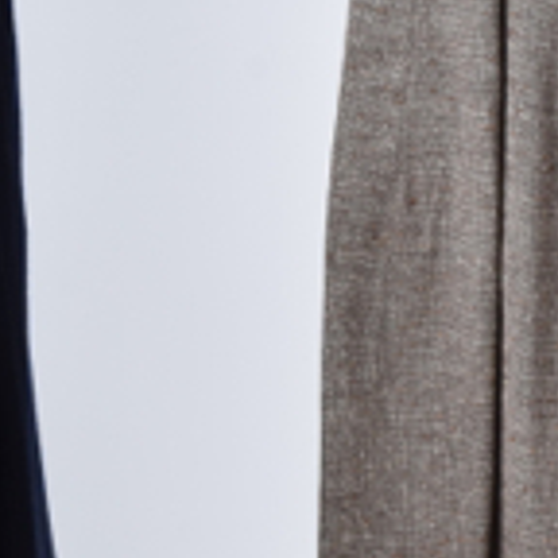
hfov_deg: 7.4
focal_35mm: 226
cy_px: 432
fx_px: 4122
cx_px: 1194
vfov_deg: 7.7
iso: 400
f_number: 14
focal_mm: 40
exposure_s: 1/125
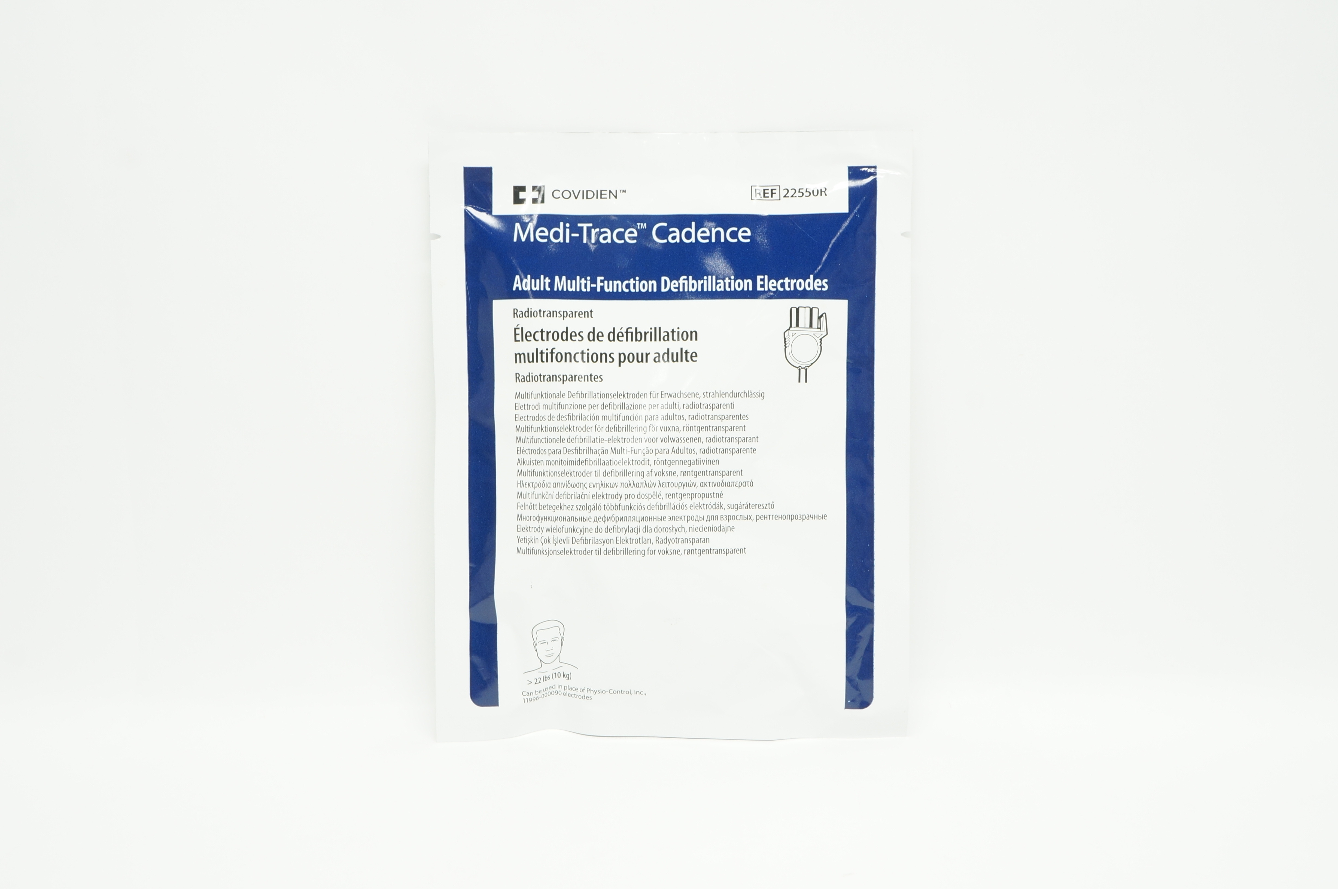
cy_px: 444
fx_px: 1504
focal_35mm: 40
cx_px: 669
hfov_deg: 48.0
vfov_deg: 32.9
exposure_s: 1/15
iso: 400
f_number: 10
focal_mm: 27
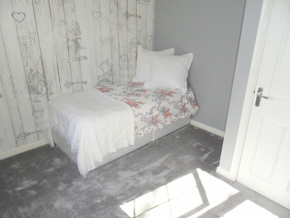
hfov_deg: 71.6
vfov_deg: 56.8
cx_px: 145
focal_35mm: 24
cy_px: 109
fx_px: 201
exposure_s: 1/90
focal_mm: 3.9
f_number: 3.2
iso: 100
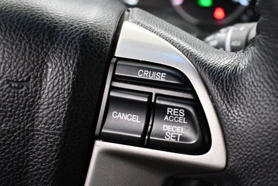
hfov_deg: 39.8
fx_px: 379
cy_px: 124
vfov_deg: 27.4
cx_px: 189
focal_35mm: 49
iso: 3200
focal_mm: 18
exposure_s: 1/80
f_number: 3.5
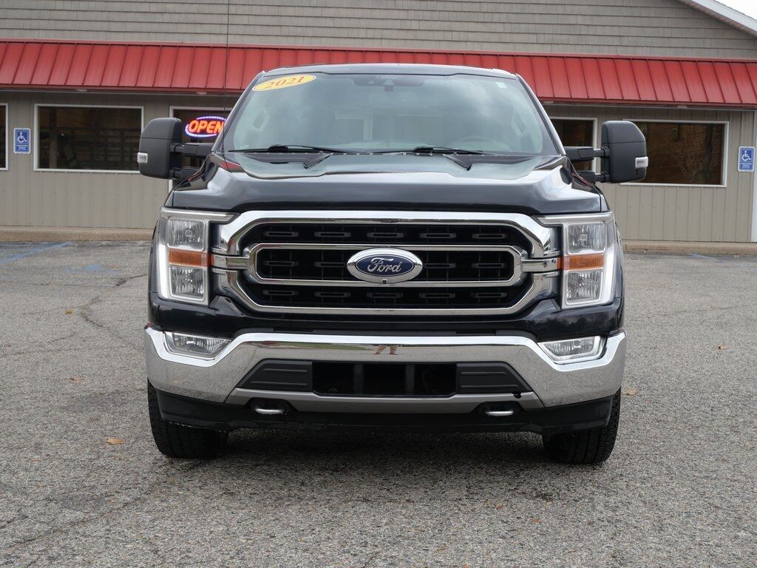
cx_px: 378
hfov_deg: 38.2
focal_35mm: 50
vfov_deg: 29.1
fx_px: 1093
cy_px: 284
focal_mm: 25
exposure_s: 1/60
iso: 320
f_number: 5.2
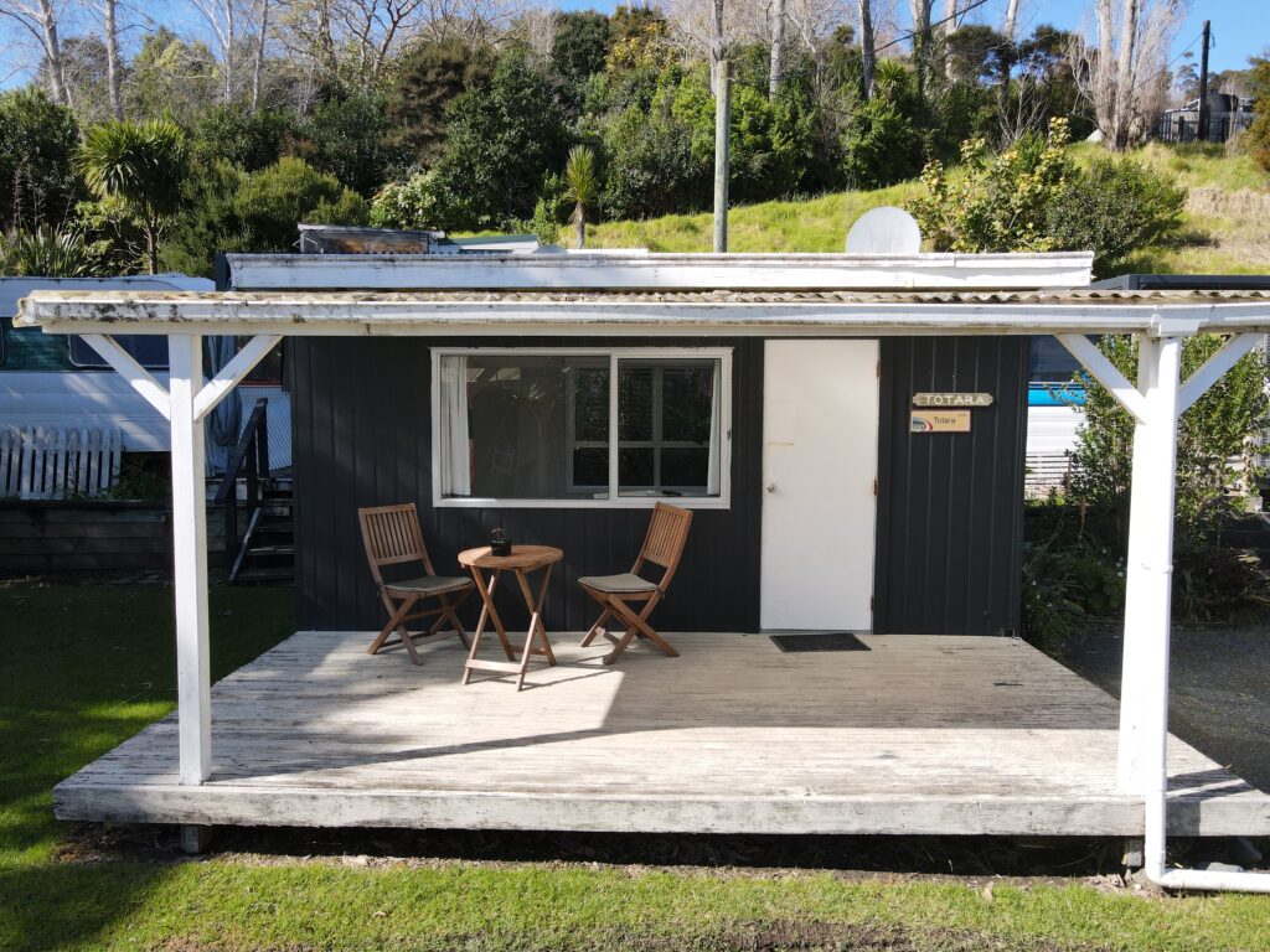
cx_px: 635
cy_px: 476
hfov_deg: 71.6
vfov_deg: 56.8
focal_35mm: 24
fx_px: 881
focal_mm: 4.5
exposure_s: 1/350
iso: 100
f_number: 2.8
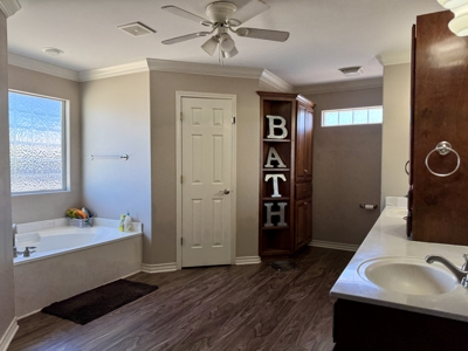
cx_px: 234
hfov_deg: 71.6
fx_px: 324
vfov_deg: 56.8
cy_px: 176
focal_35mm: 24
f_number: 1.78
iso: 64
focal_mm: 6.76
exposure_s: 1/238
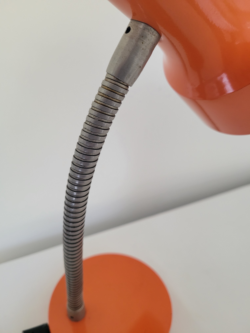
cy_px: 166
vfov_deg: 67.3
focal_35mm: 26
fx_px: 250
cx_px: 125
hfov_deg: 53.1
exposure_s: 1/100
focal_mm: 5.4
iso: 250
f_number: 1.8
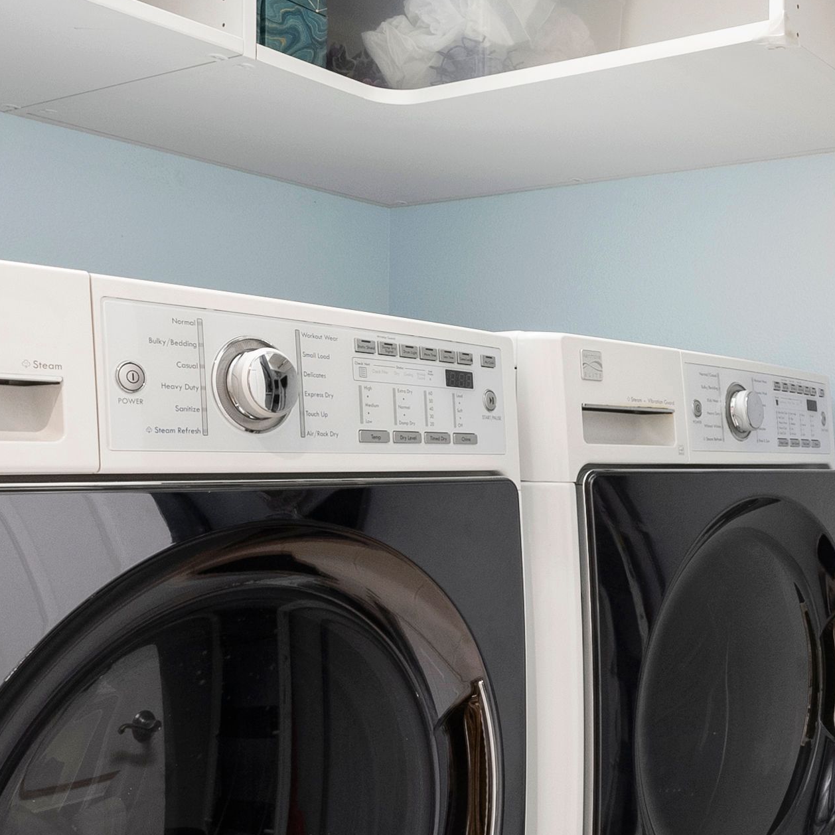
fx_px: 1173
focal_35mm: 43
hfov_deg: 37.8
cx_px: 668
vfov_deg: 39.1
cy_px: 465
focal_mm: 15
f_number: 8
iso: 1000
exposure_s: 1/5
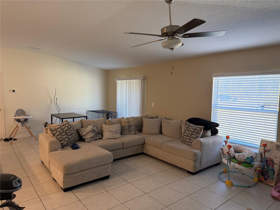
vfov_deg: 56.8
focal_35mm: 24
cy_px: 105
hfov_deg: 71.6
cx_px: 140
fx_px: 194
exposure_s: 1/120
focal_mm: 6.76
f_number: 1.78
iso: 250
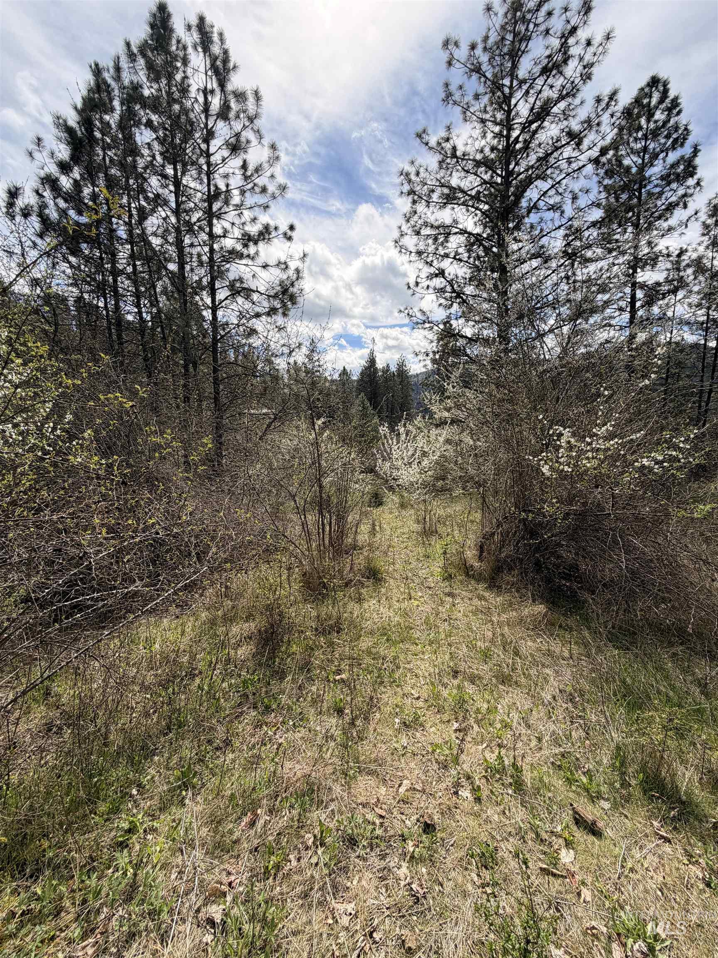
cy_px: 479
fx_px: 387
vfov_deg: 102.1
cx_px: 359
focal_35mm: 14
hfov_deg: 85.7
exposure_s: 1/830
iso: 25
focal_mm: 2.22
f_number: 2.2
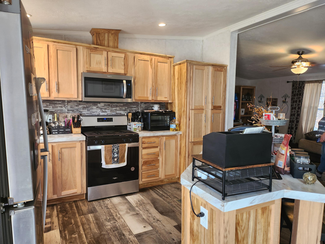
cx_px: 162
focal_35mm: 24
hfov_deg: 71.6
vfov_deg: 56.8
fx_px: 225
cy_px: 122
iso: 250
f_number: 1.8
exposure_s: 1/120
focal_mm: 5
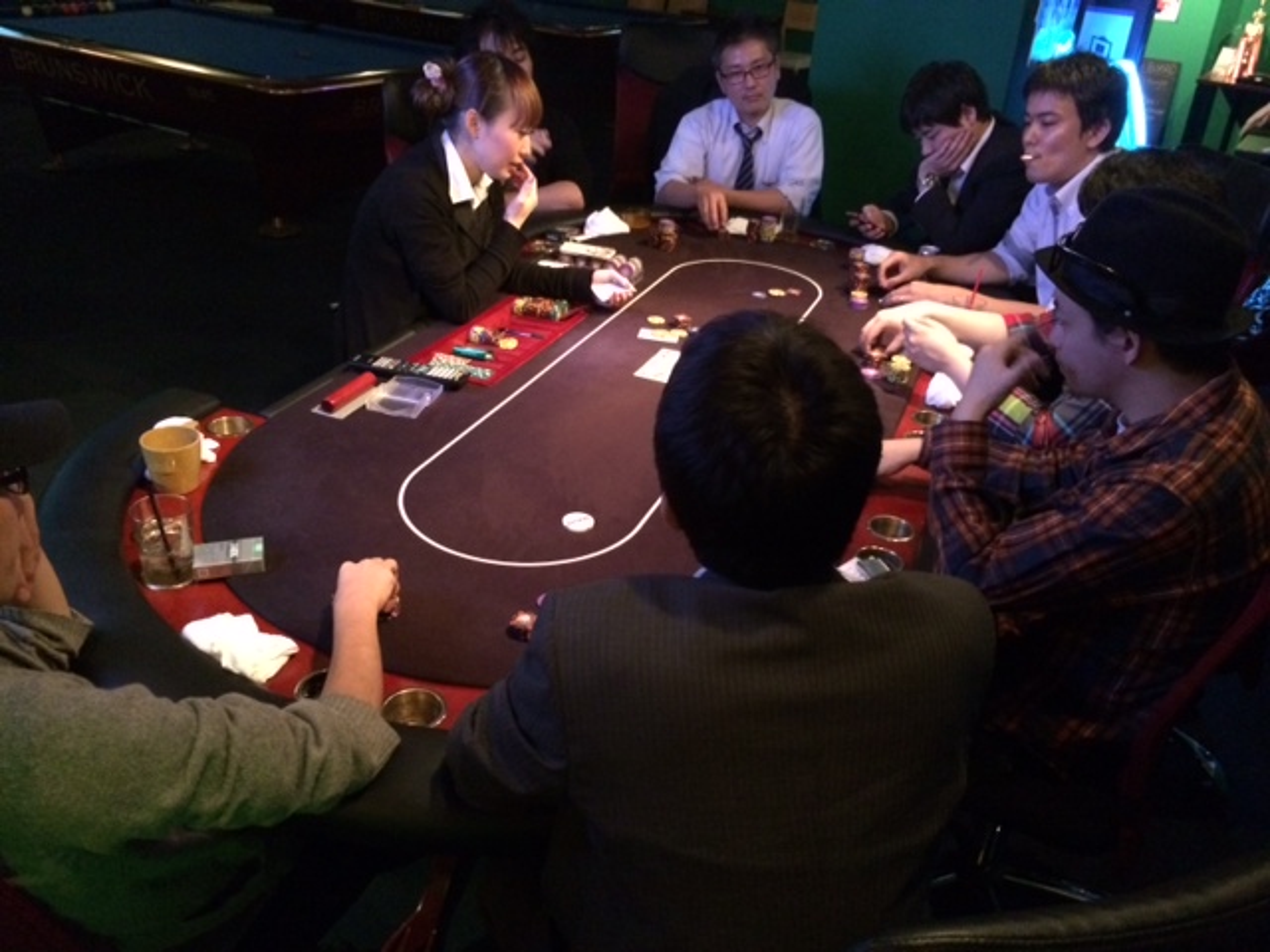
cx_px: 635
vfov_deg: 46.8
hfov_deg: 60.0
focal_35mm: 30
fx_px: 1101
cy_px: 476
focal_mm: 4.12
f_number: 2.2
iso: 640
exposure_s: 1/15
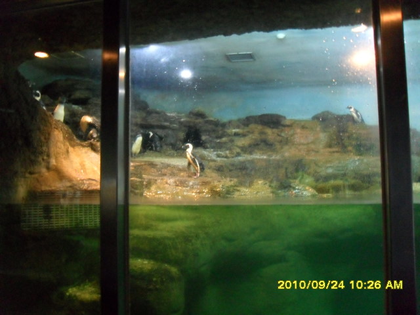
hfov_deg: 52.6
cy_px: 158
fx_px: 425
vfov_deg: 40.7
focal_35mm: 35
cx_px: 210
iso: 400
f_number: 2.8
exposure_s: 1/15
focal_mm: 6.2
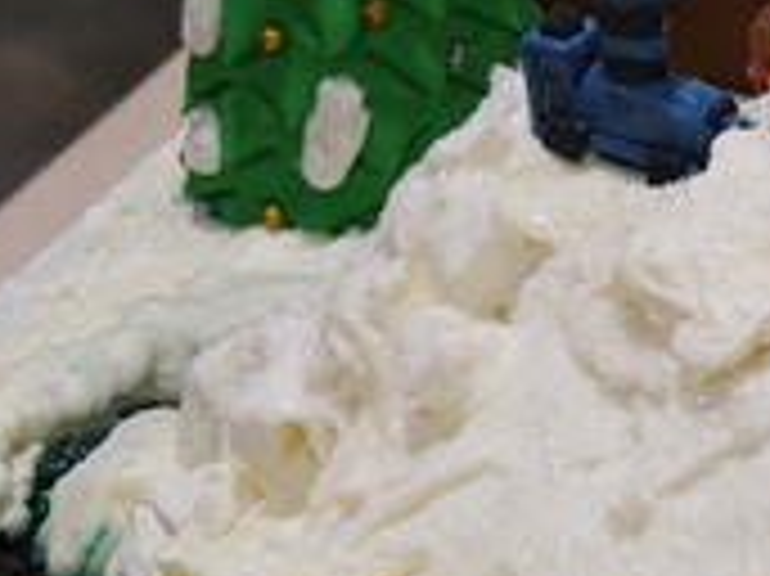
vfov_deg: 5.0
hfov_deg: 6.7
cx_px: 991
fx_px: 6557
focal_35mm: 295
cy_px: -36
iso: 400
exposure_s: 1/100
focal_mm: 24
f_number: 2.8
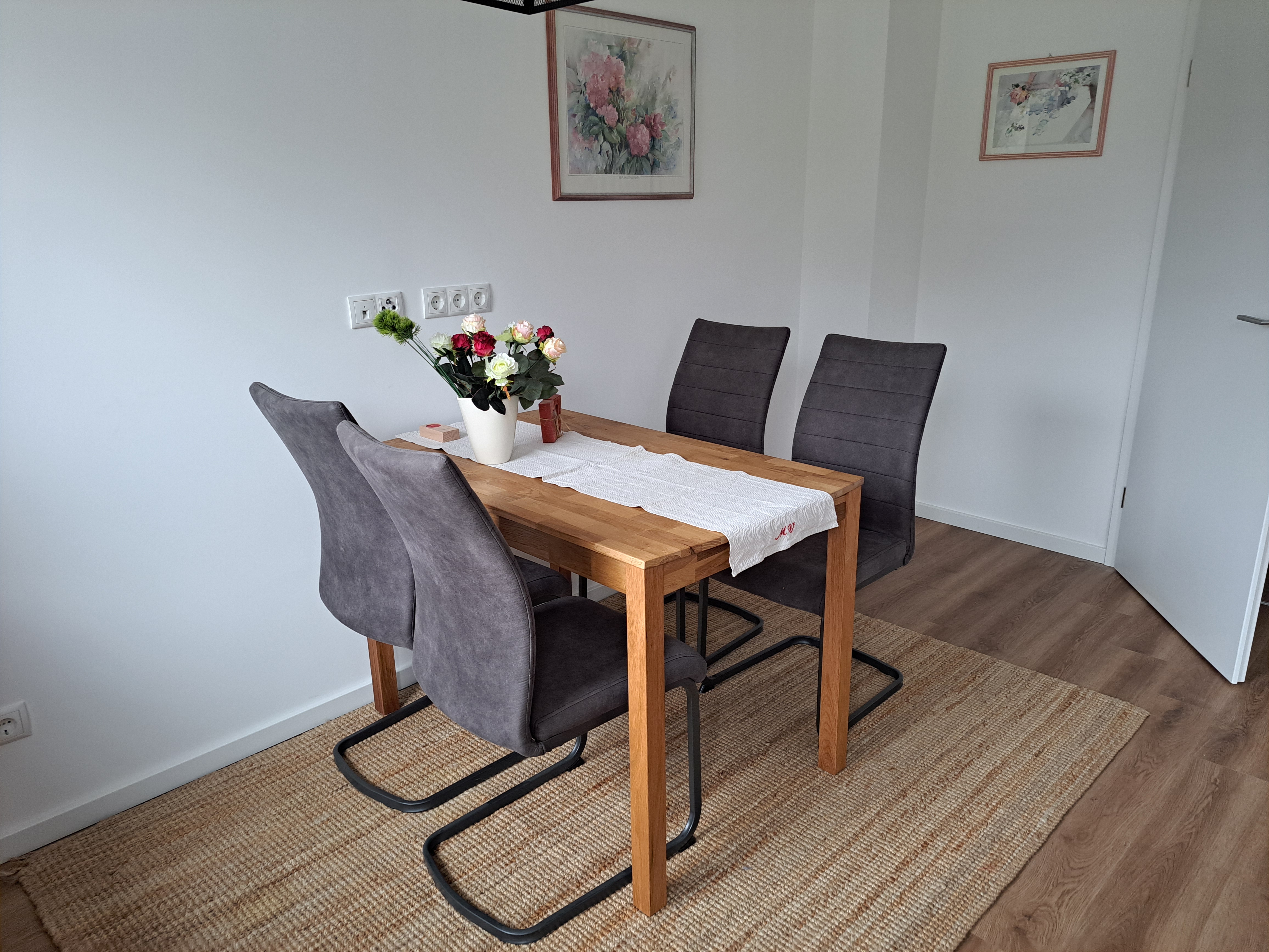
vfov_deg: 56.8
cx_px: 634
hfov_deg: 71.6
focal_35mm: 24
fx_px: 880
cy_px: 476
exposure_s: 1/60
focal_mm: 5.23
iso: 250
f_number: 1.8
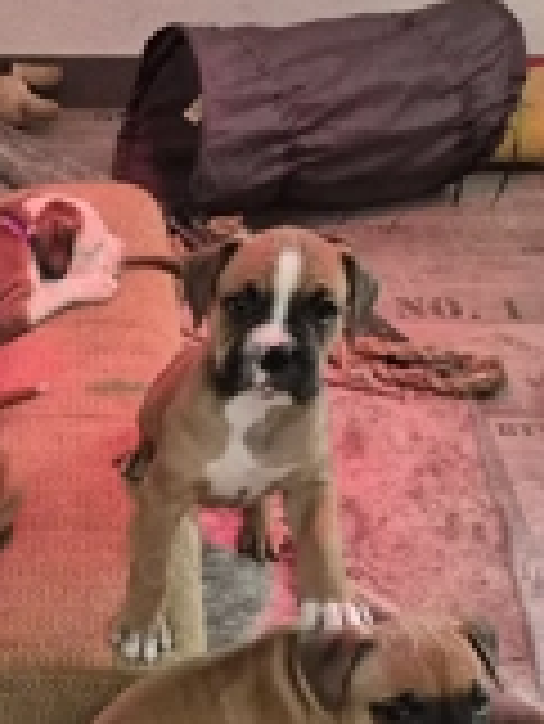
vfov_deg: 32.3
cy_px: 634
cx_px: -121
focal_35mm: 57
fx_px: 1193
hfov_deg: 23.3
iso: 1600
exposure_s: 1/100
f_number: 1.8
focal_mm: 5.4
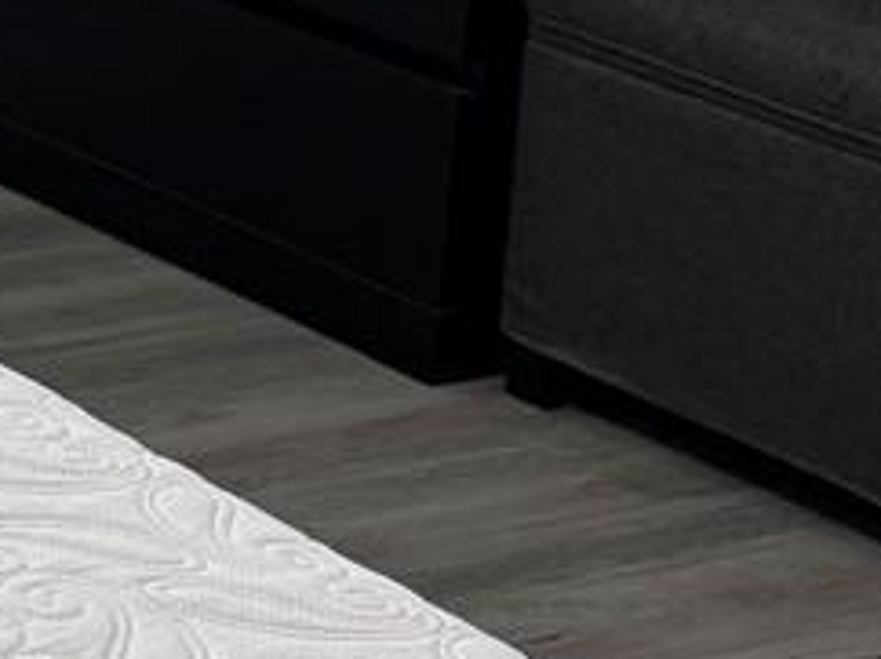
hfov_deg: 10.3
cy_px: -309
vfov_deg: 9.1
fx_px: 4043
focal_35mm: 159
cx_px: -1394
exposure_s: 1/120
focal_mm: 6.76
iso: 100
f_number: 1.78
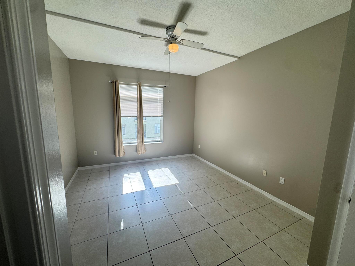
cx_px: 178
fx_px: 144
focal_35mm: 14
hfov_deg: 102.1
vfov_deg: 85.7
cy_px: 133
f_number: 2.2
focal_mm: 2.22
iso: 50
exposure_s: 1/120
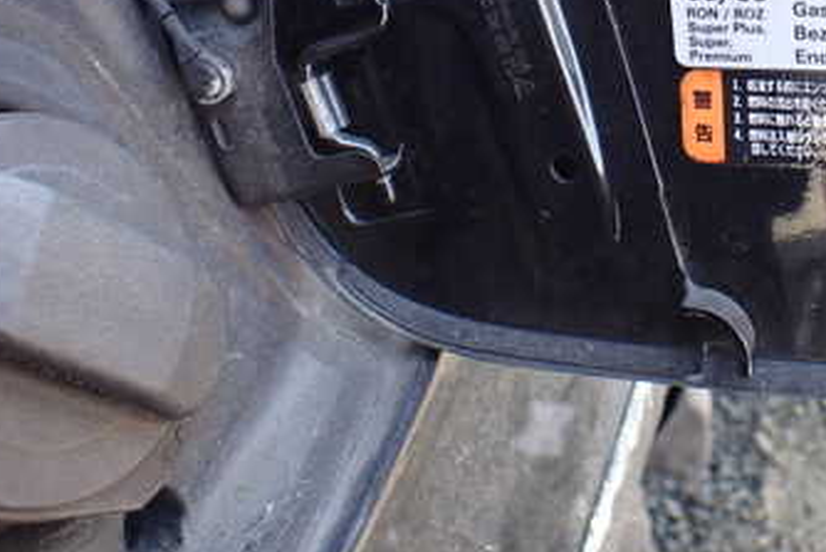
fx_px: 1285
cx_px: 702
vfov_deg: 23.3
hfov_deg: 34.1
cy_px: 7
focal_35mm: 56
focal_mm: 5.4
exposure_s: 1/125
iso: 200
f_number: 2.3
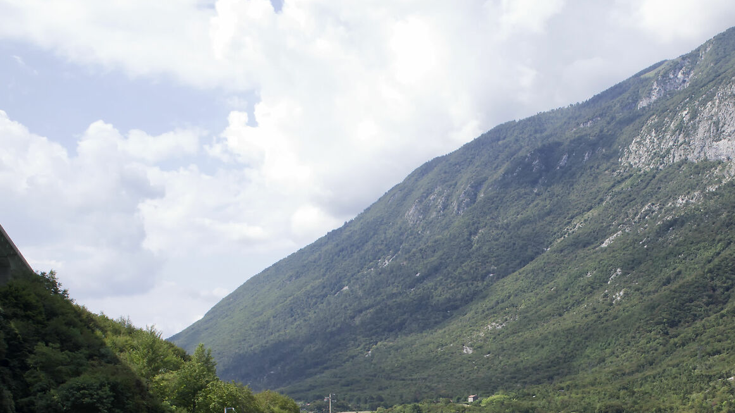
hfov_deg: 39.2
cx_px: 512
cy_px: 435
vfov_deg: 22.0
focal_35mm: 52
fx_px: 1013
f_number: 11
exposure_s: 1/100
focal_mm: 24
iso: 200
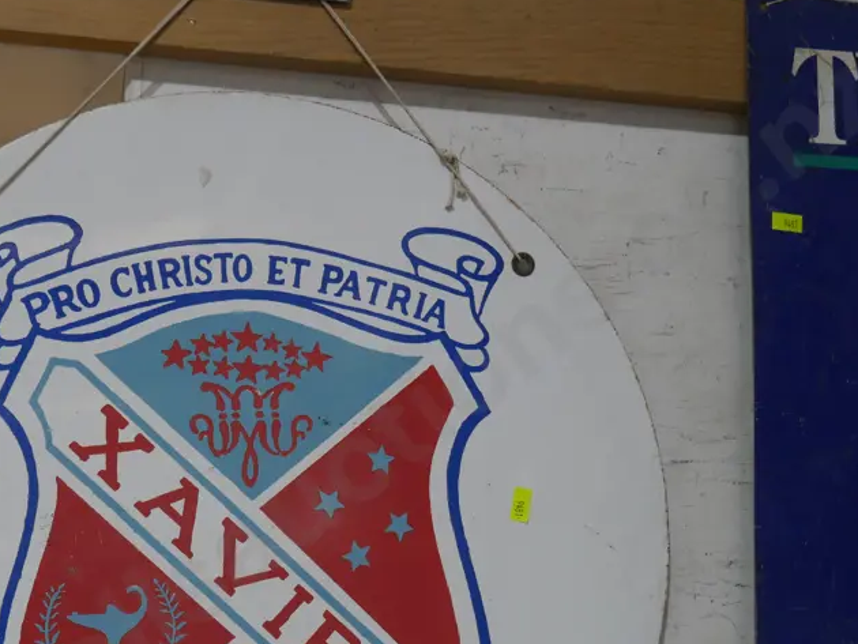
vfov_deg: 27.6
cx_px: 312
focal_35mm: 52
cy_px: 503
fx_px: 1289
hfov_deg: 36.6
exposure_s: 1/60
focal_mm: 16
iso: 500
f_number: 3.6
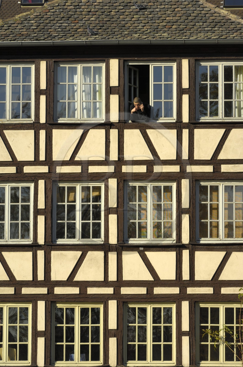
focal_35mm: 174
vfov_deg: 11.8
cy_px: 184
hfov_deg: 7.9
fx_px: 1767
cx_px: 122
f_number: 6.3
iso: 100
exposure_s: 1/400
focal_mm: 116
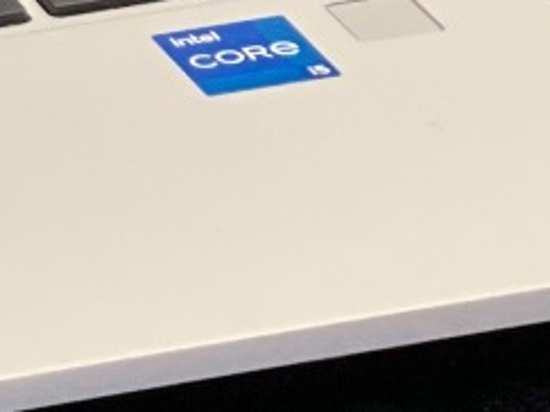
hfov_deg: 4.6
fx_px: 6702
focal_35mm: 422
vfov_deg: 3.5
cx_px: -794
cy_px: -496
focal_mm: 7.5
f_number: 2.2
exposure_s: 1/97
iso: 250
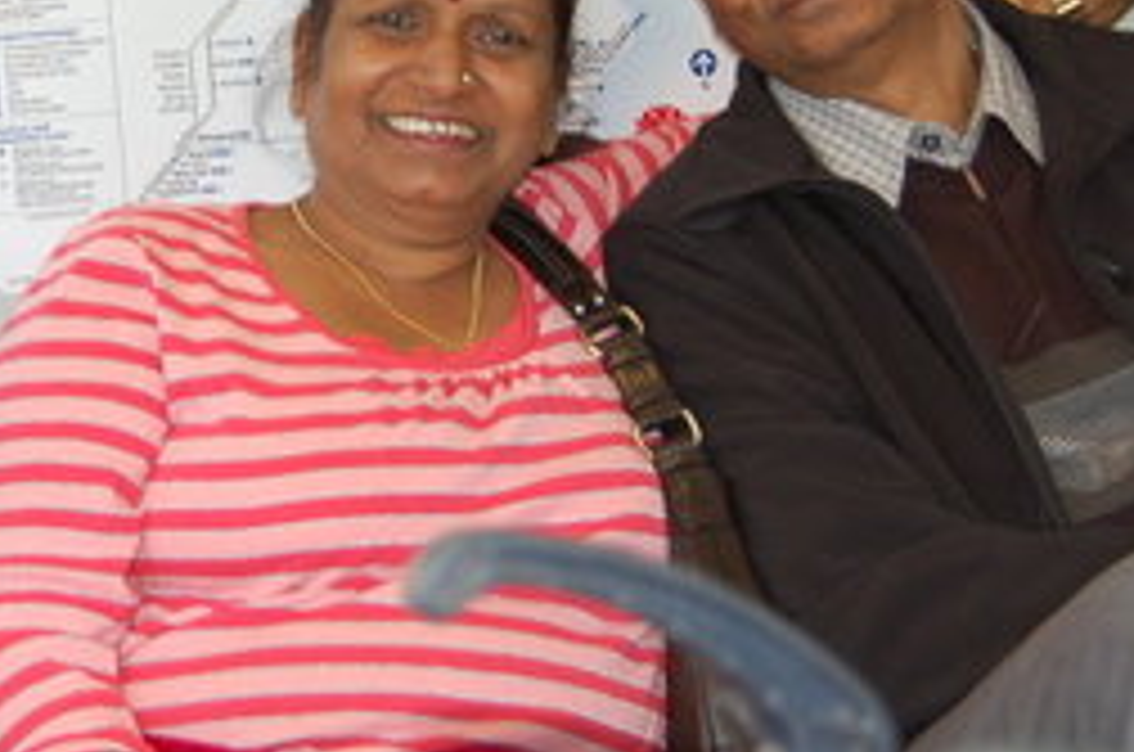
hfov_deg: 17.2
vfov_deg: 11.5
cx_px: 284
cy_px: 288
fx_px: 3718
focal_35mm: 118
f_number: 4.5
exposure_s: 1/60
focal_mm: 31
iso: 400
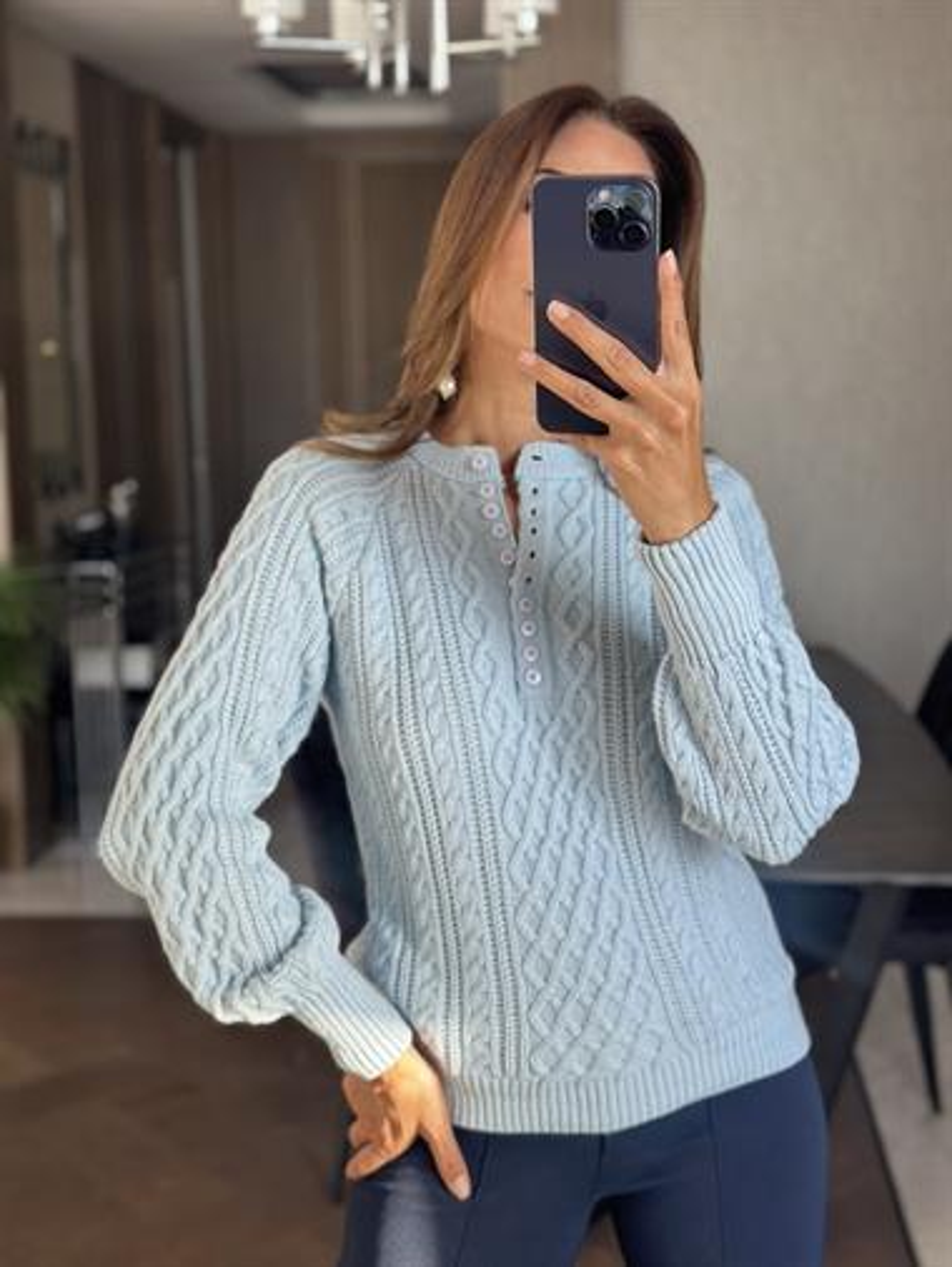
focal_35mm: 48
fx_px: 1759
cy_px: 634
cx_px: 476
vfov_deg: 39.6
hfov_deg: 30.3
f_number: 1.78
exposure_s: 1/163
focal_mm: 6.86
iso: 80
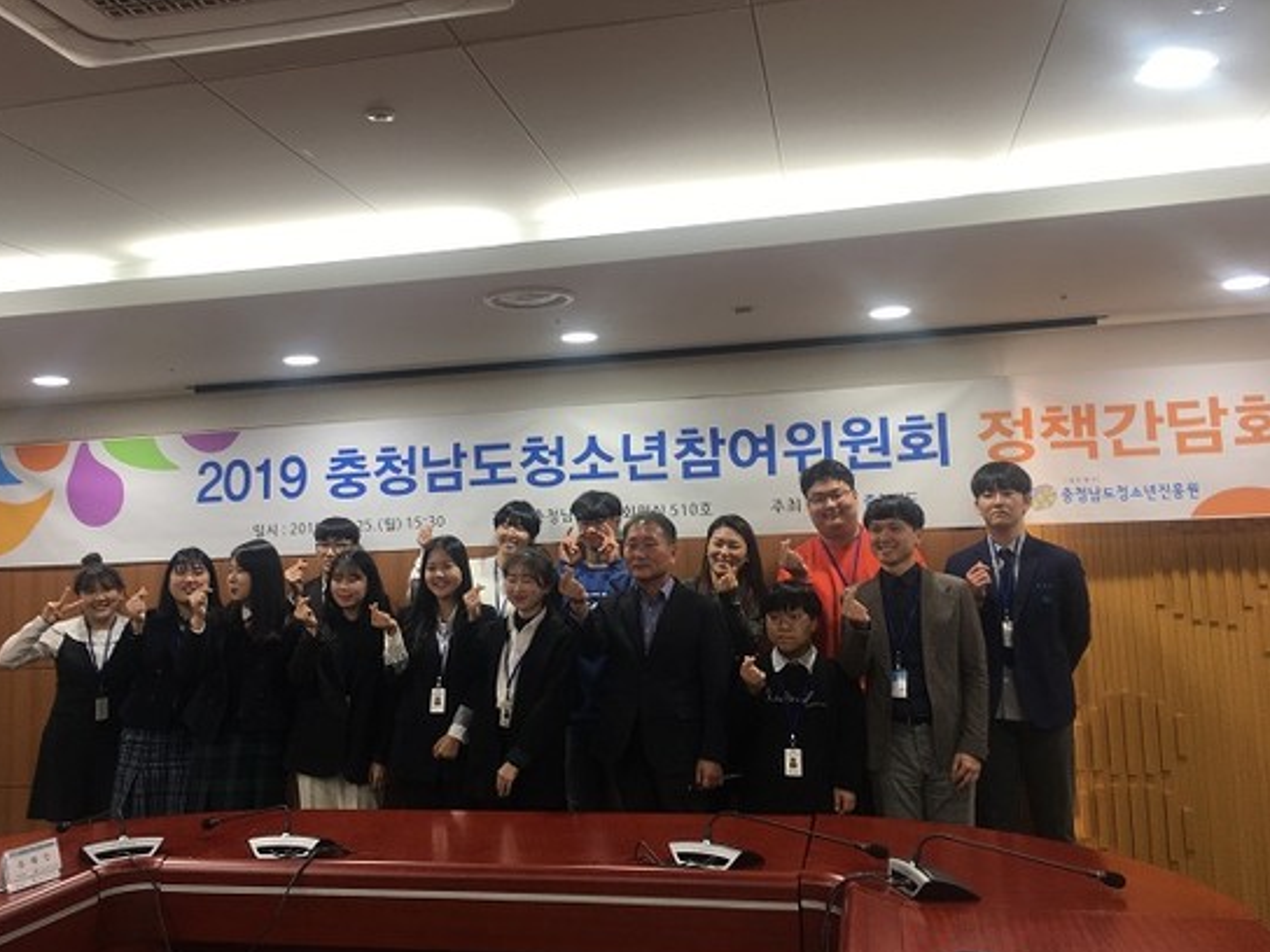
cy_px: 448
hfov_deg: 56.7
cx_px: 572
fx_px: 1174
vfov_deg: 44.1
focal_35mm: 32
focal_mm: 4.15
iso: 32
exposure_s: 1/40
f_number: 2.2
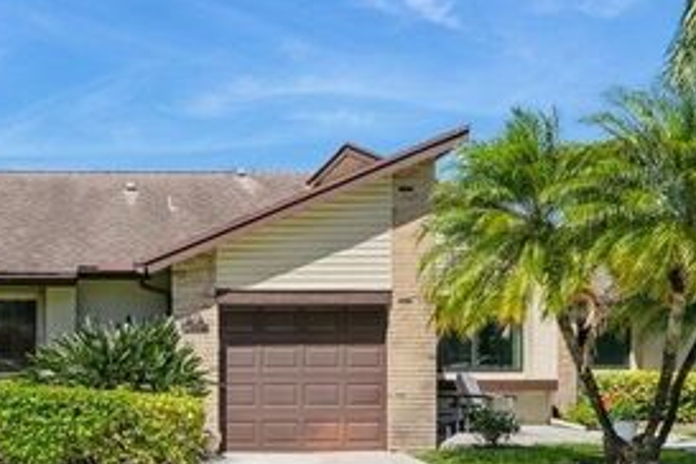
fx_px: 851
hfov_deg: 42.8
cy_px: 361
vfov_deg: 29.9
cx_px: 156
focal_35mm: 44
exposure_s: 1/200
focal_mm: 24
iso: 100
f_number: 11
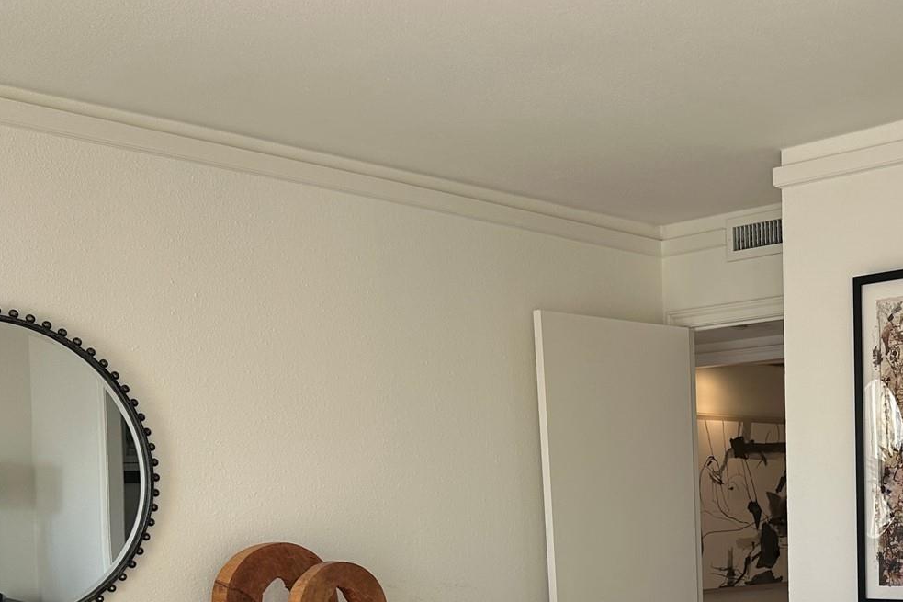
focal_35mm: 52
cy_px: 690
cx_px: 728
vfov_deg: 24.0
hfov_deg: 36.8
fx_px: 1304
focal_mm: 6.86
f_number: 1.78
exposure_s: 1/121
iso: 64
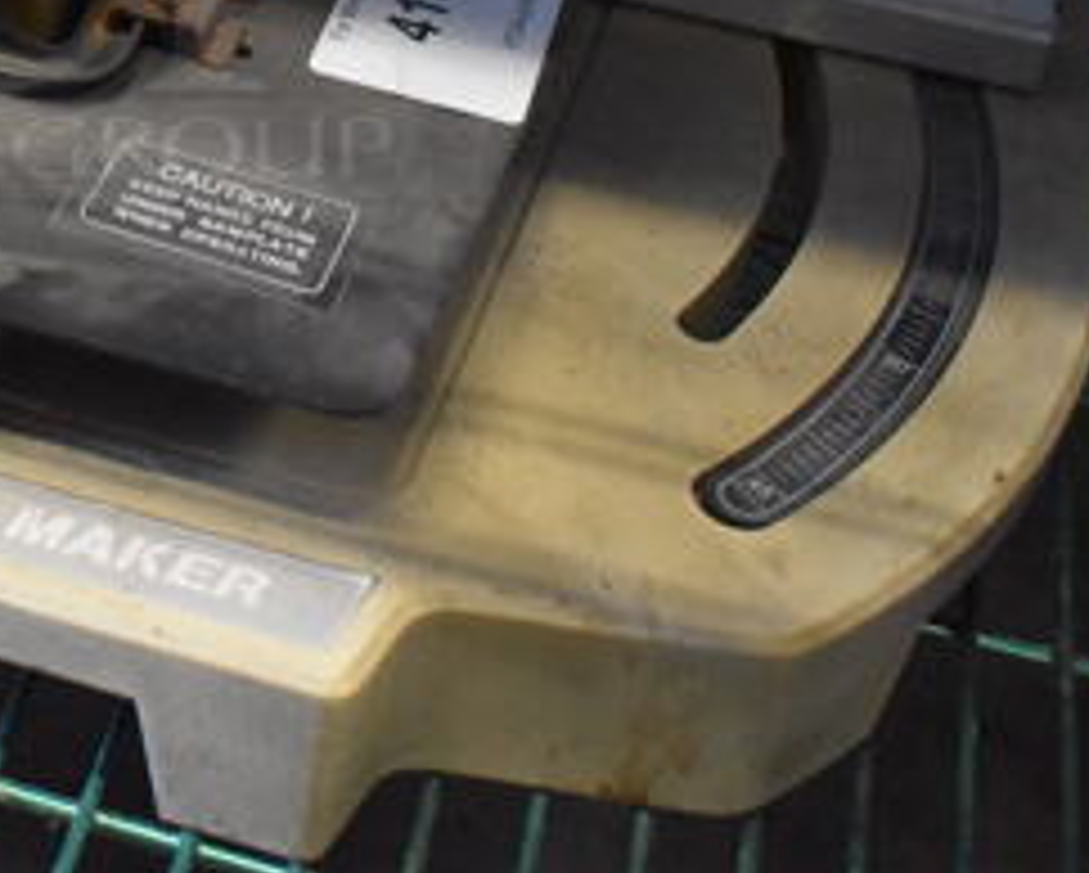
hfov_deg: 23.1
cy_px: -40
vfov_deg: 19.0
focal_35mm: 78
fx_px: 2516
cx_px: -68
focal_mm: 22
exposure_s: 1/125
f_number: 3.8
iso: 4500
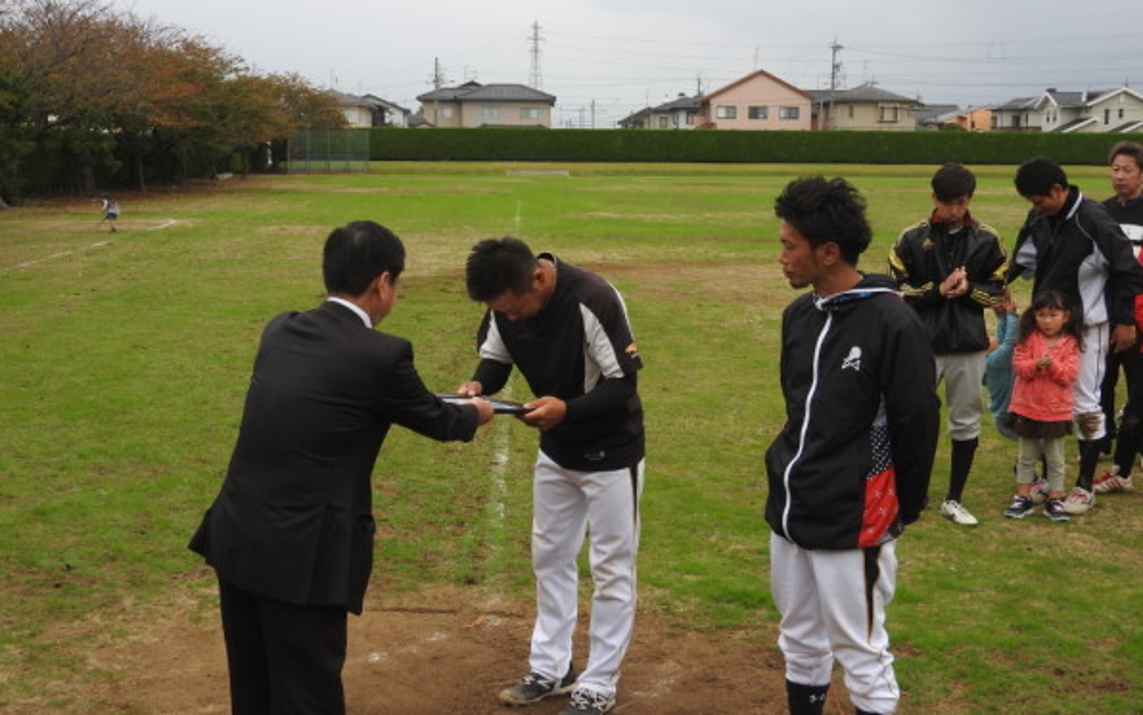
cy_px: 332
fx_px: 1496
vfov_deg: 26.9
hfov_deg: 41.8
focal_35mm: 48
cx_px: 572
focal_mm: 8.1
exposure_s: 1/320
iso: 100
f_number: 4
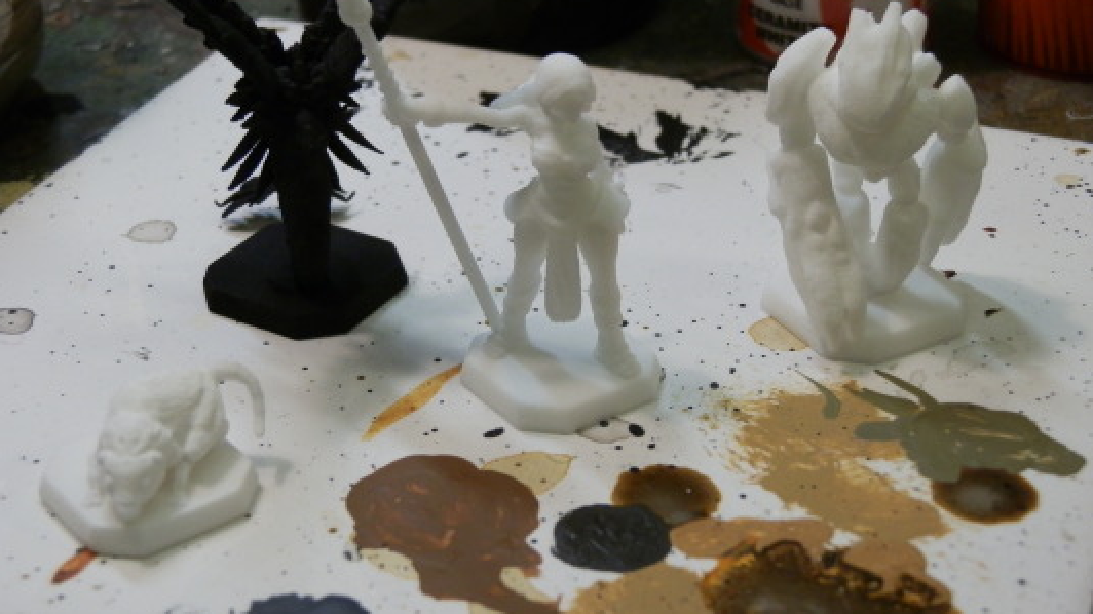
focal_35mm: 67
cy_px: 283
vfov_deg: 18.0
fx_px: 1941
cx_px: 549
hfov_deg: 31.4
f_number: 3.7
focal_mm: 10.99
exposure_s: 1/60
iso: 200
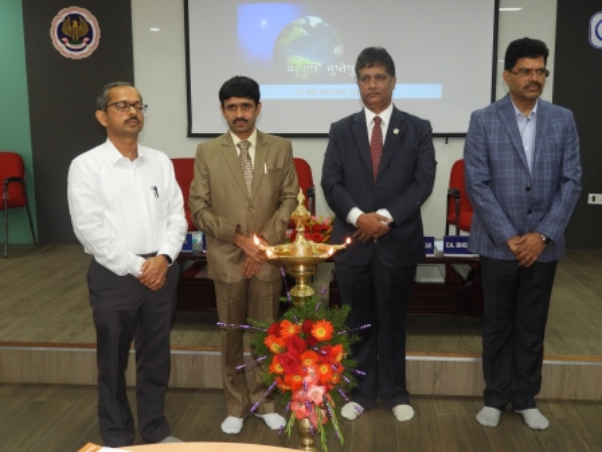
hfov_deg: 46.8
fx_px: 696
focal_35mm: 40
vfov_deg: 36.0
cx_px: 301
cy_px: 226
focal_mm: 7.2
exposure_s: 1/30
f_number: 3.8
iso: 200
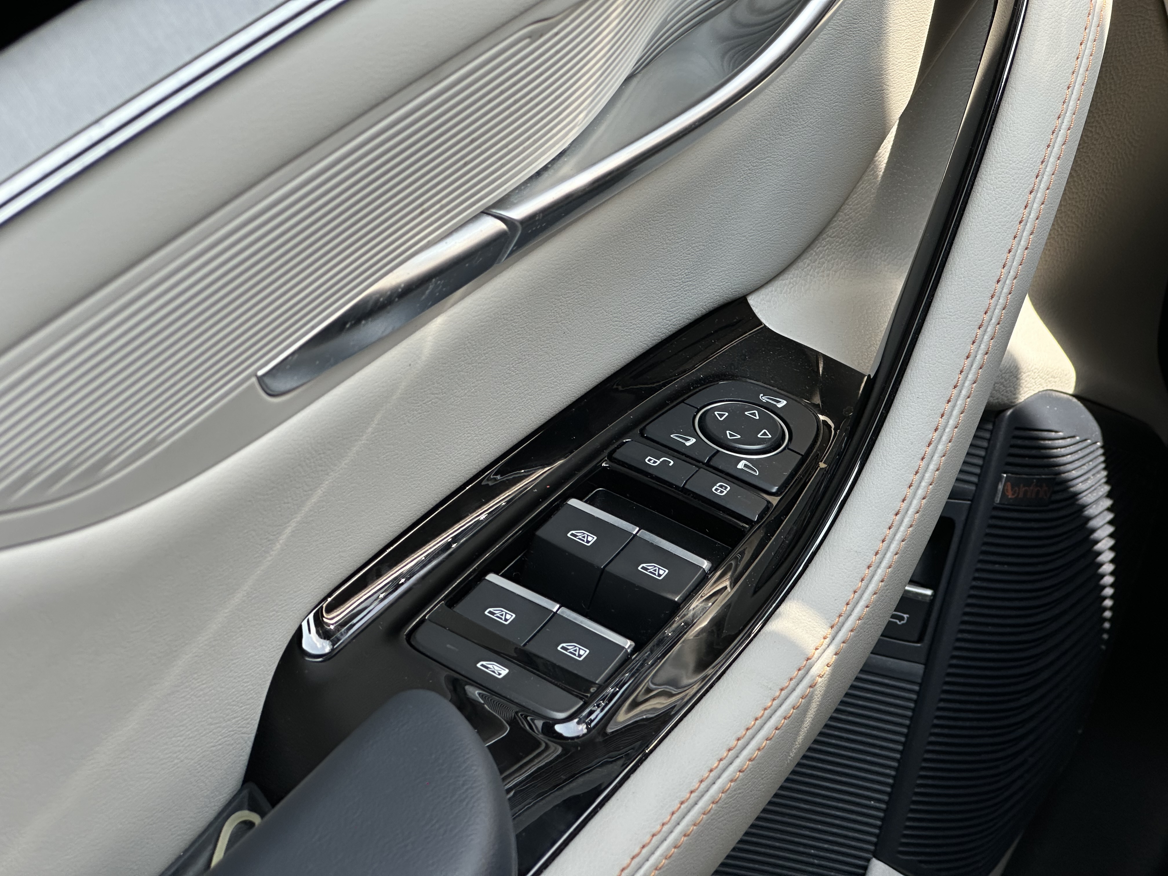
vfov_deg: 19.1
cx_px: 584
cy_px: 438
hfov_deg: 25.3
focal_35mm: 77
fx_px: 2598
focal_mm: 9
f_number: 2.8
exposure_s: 1/99
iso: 64
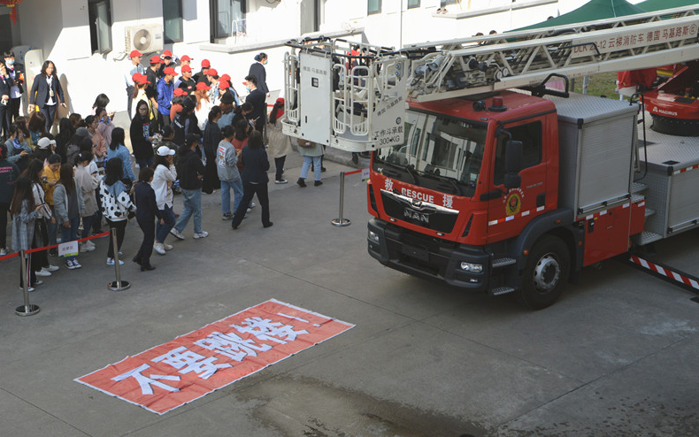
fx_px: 1296
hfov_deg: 30.2
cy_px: 218
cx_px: 352
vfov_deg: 19.1
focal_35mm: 68
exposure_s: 1/200
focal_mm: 44
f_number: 7.1
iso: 100
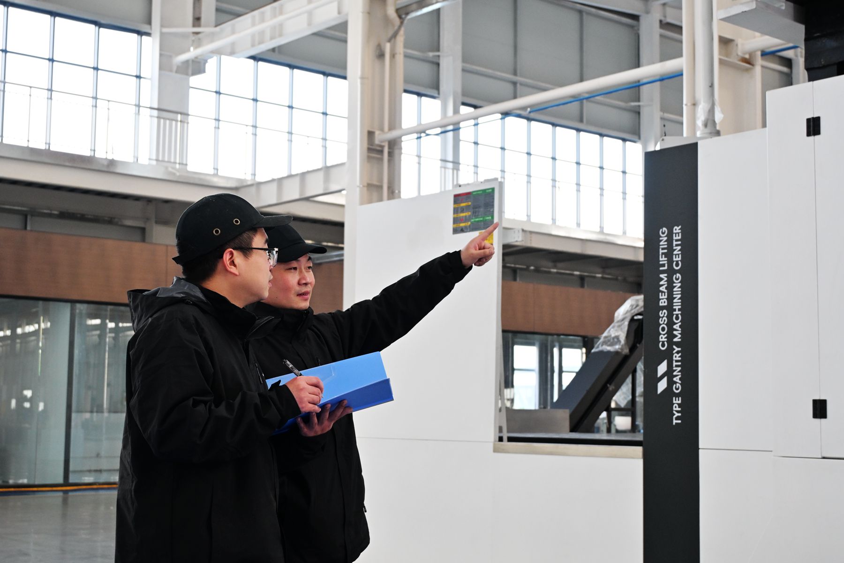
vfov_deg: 25.8
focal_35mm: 52
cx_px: 422
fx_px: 1231
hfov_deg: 37.9
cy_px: 282
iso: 640
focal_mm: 35
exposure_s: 1/100
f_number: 5.6
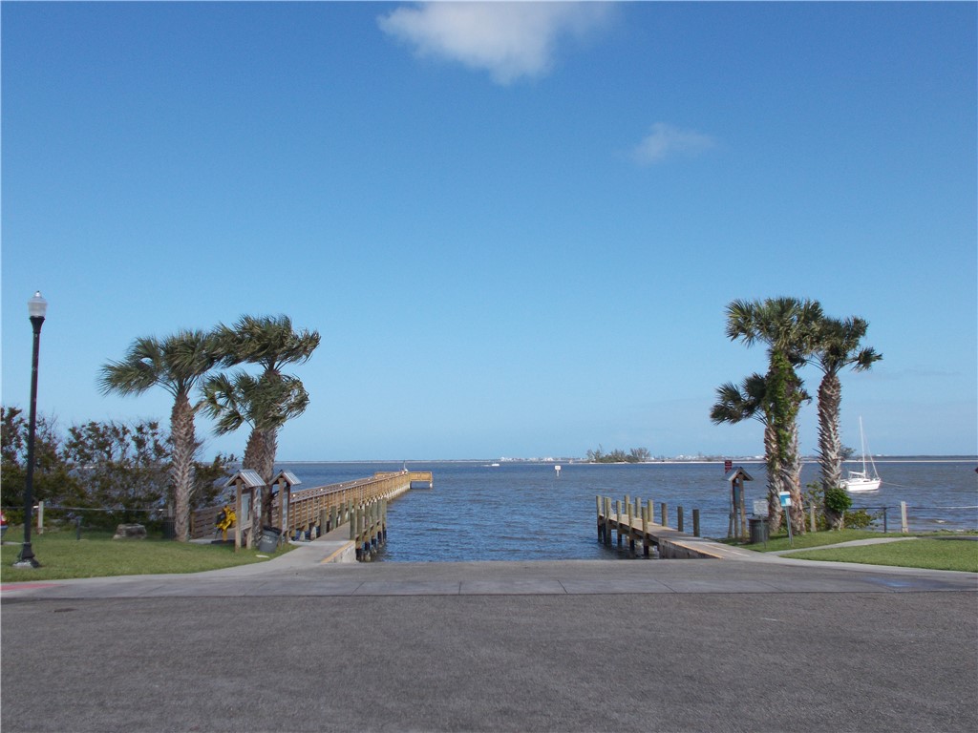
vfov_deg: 41.8
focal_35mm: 34
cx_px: 489
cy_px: 366
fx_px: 961
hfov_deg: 54.0
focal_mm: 6
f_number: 9.2
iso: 80
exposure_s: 1/125
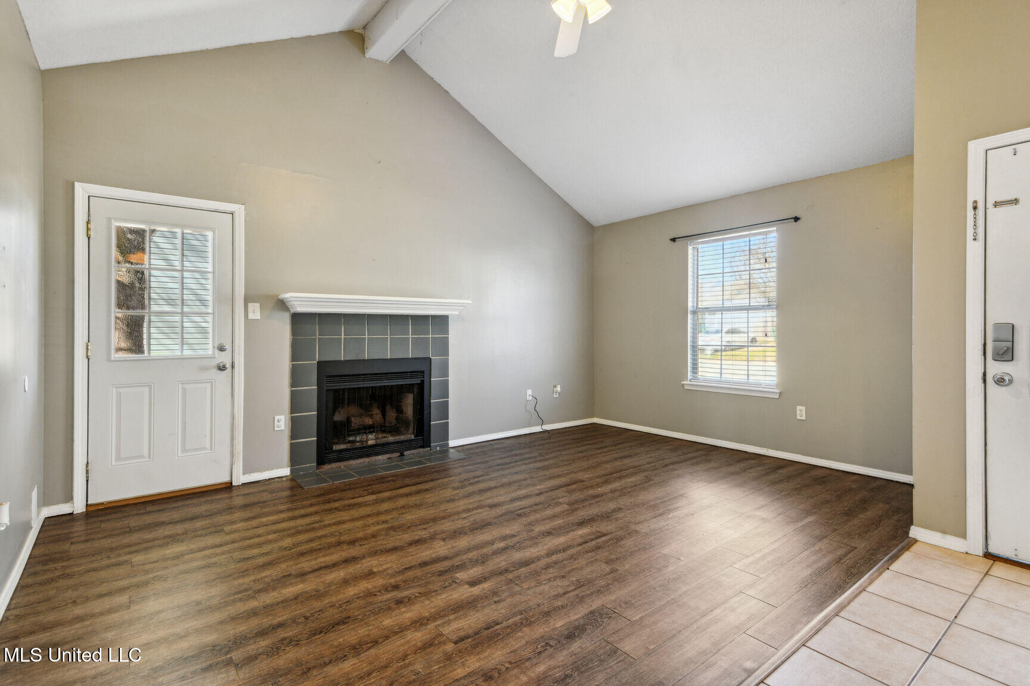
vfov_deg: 70.4
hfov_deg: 93.3
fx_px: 486
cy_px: 343
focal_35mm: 17
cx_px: 515
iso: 400
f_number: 11
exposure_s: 1/15
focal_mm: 17
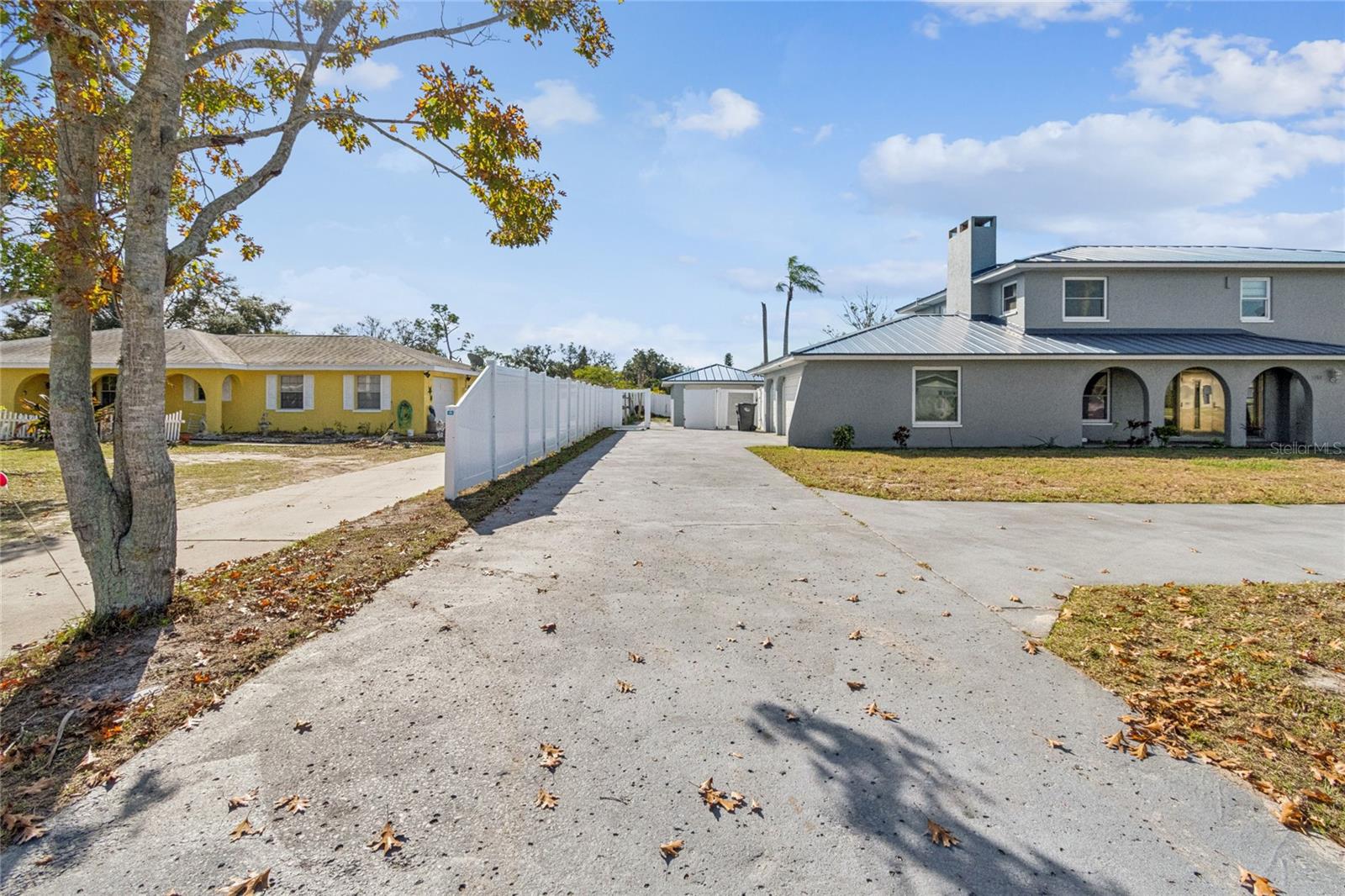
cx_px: 672
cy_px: 448
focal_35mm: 15
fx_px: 560
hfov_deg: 100.4
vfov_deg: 77.3
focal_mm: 10
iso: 640
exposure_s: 1/8000
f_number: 7.1
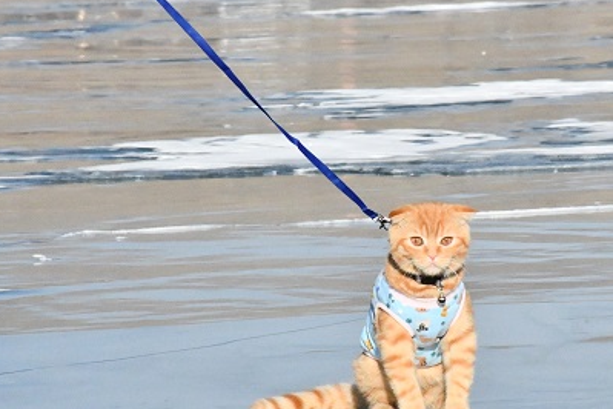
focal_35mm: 316
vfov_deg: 4.3
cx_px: 429
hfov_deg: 6.5
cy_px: 249
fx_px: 5380
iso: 8000
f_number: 25
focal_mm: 140
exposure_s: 1/8000
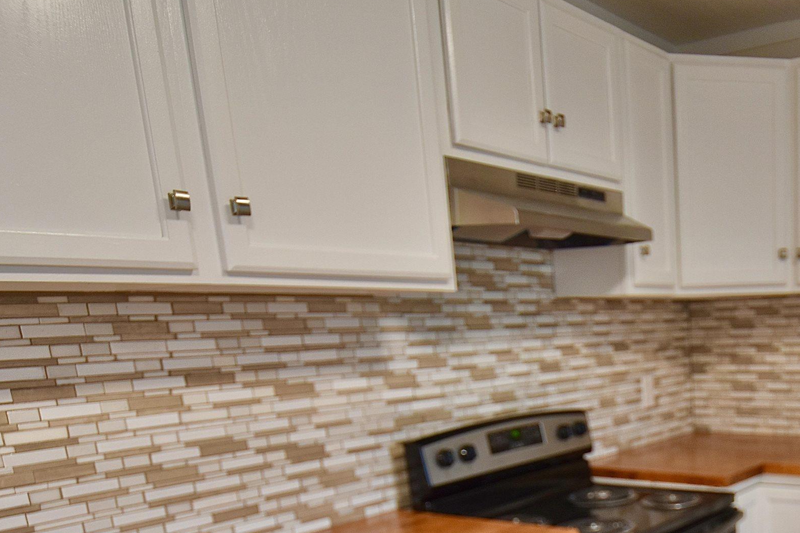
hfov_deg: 47.0
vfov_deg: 33.8
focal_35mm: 38
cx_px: 679
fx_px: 844
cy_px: 447
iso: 400
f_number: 4
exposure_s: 1/60
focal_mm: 13
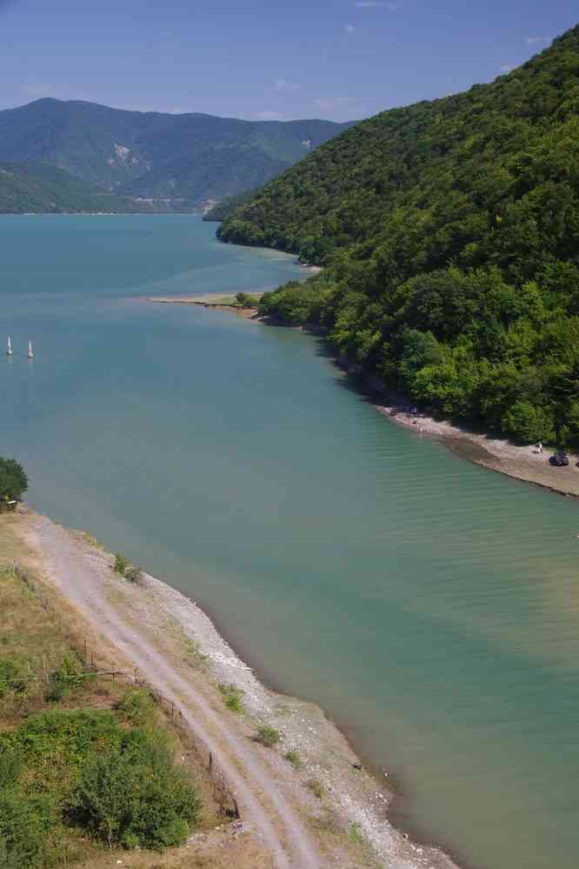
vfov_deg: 40.3
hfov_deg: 27.5
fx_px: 1182
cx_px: 290
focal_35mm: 49
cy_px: 434
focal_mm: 32.5
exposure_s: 1/60
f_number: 11
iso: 200
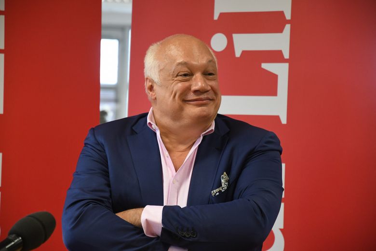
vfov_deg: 11.4
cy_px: 126
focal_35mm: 120
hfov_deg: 17.1
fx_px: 1253
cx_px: 188
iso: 2000
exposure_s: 1/160
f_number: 4
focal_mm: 80
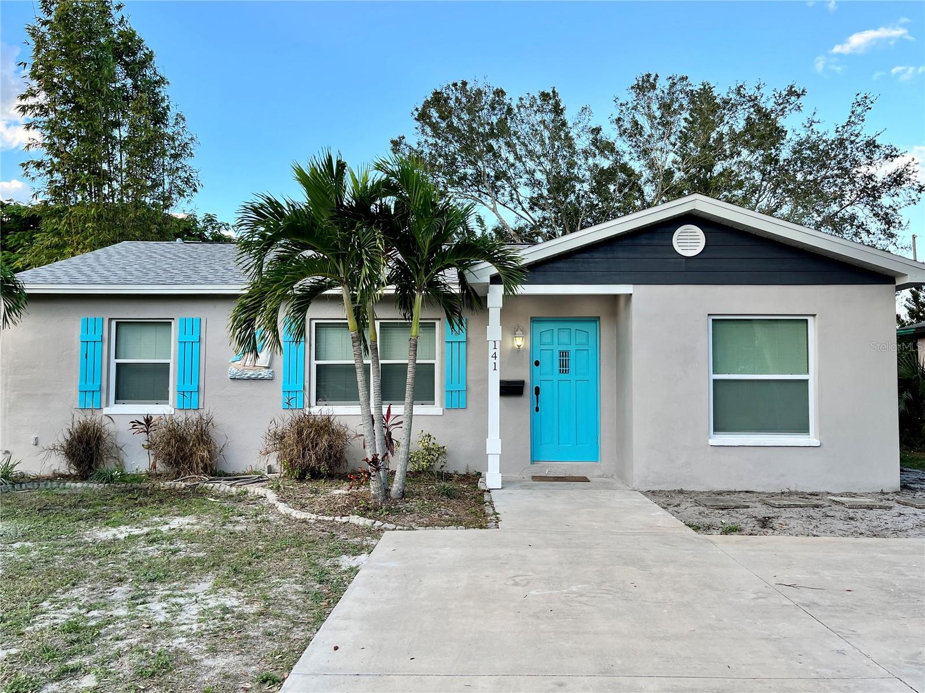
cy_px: 346
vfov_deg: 53.1
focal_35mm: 26
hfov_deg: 67.3
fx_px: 695
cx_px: 462
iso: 50
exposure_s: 1/508
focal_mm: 5.1
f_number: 1.6
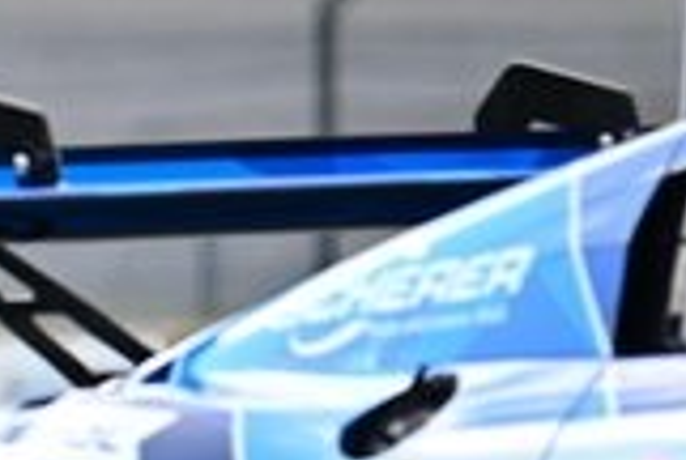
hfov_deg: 2.1
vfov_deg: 1.4
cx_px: -942
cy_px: 552
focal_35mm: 991
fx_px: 18919
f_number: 2.8
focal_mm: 200
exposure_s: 1/1250
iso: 250
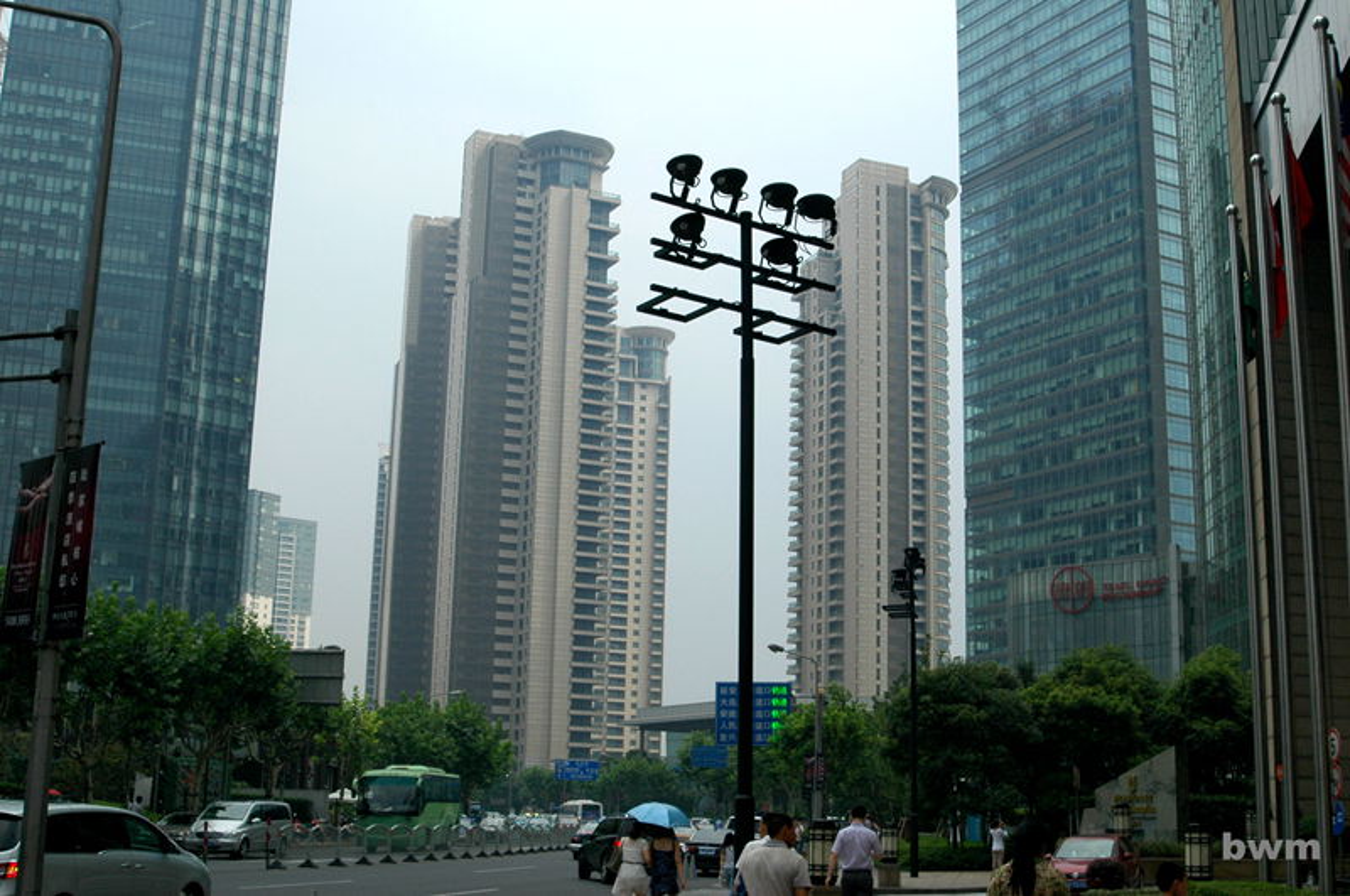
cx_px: 675
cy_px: 448
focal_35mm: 42
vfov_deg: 31.8
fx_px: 1573
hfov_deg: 46.5
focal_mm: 28
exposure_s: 1/250
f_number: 10
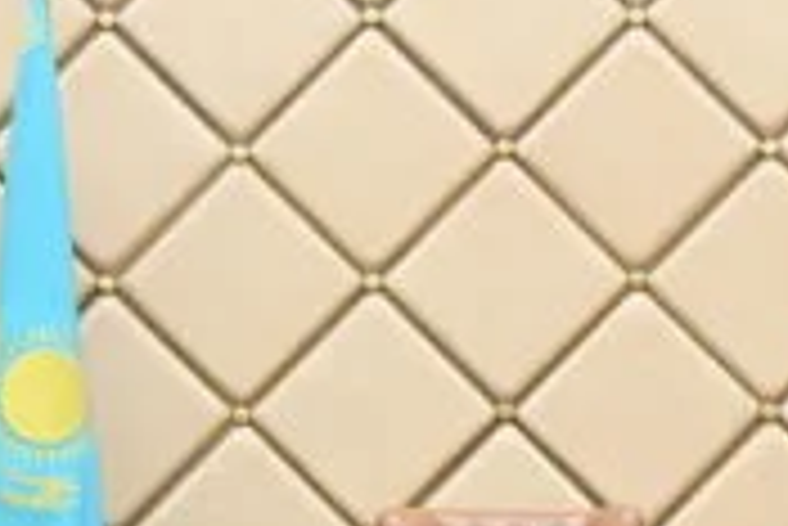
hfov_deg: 6.8
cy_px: 463
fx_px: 6594
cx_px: 369
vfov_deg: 4.6
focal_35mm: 301
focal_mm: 70
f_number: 3.5
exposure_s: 1/200
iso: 3200
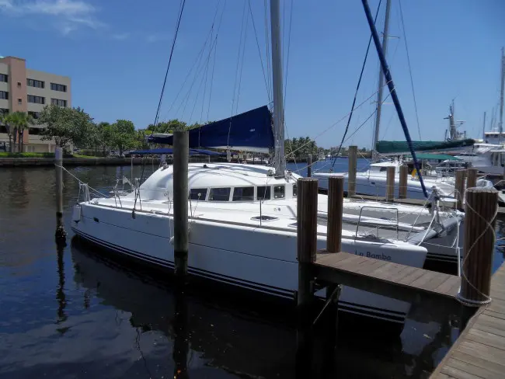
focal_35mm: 24
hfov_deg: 71.6
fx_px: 350
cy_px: 190
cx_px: 252
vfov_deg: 56.8
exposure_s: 1/500
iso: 80
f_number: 7.5
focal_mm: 4.2
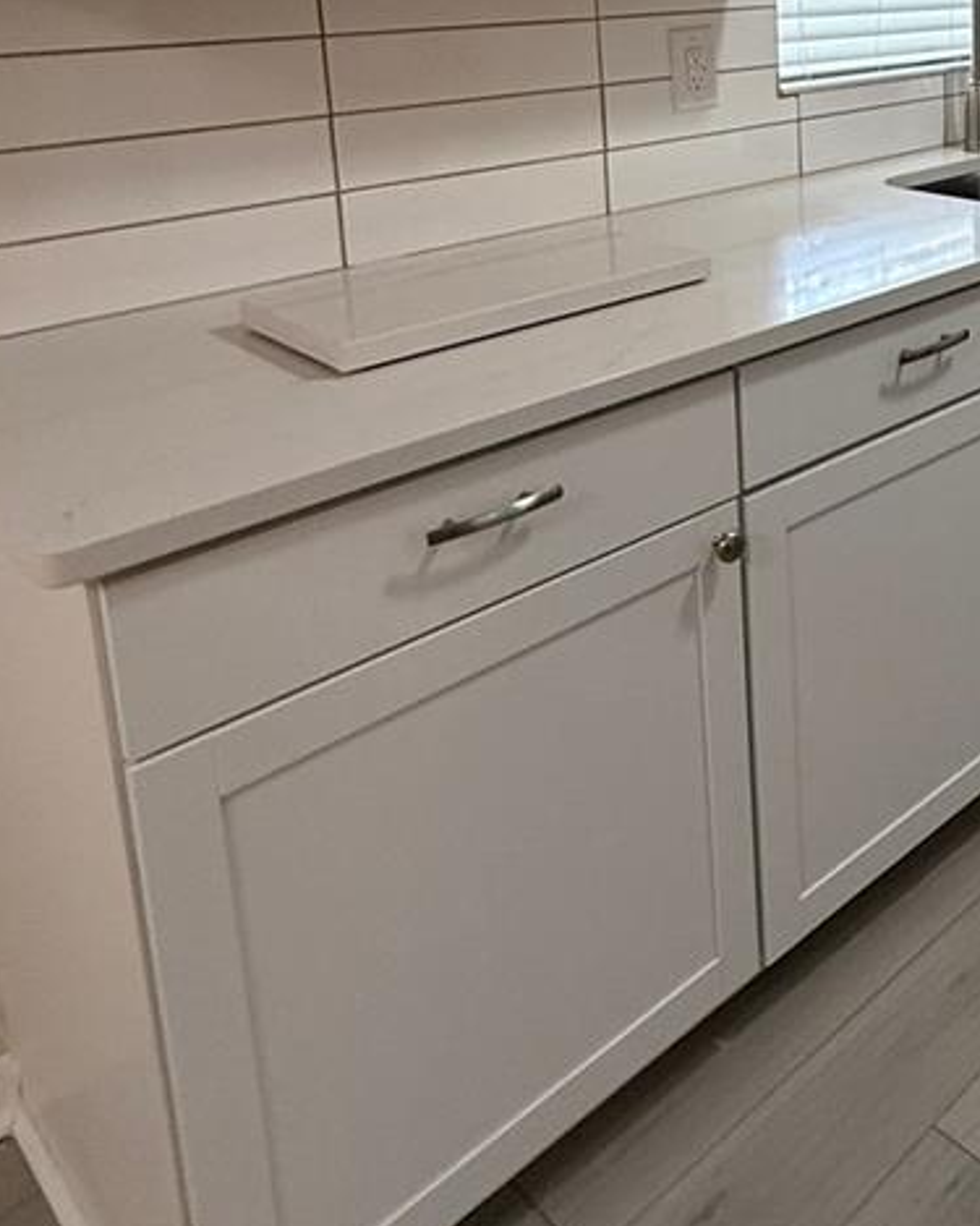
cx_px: 988
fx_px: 1269
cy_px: 178
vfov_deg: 47.5
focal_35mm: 35
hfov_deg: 37.5
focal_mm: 2.22
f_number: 2.2
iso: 250
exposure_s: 1/60
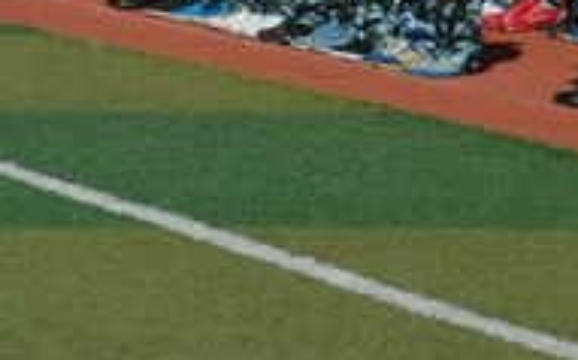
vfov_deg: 4.0
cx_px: -283
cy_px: -284
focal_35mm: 325
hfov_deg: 6.4
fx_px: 5115
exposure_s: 1/400
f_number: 10
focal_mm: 56
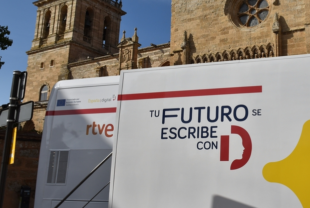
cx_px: 219
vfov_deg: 28.0
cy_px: 77
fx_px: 414
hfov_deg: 40.3
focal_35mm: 48
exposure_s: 1/500
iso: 200
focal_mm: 22
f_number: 11
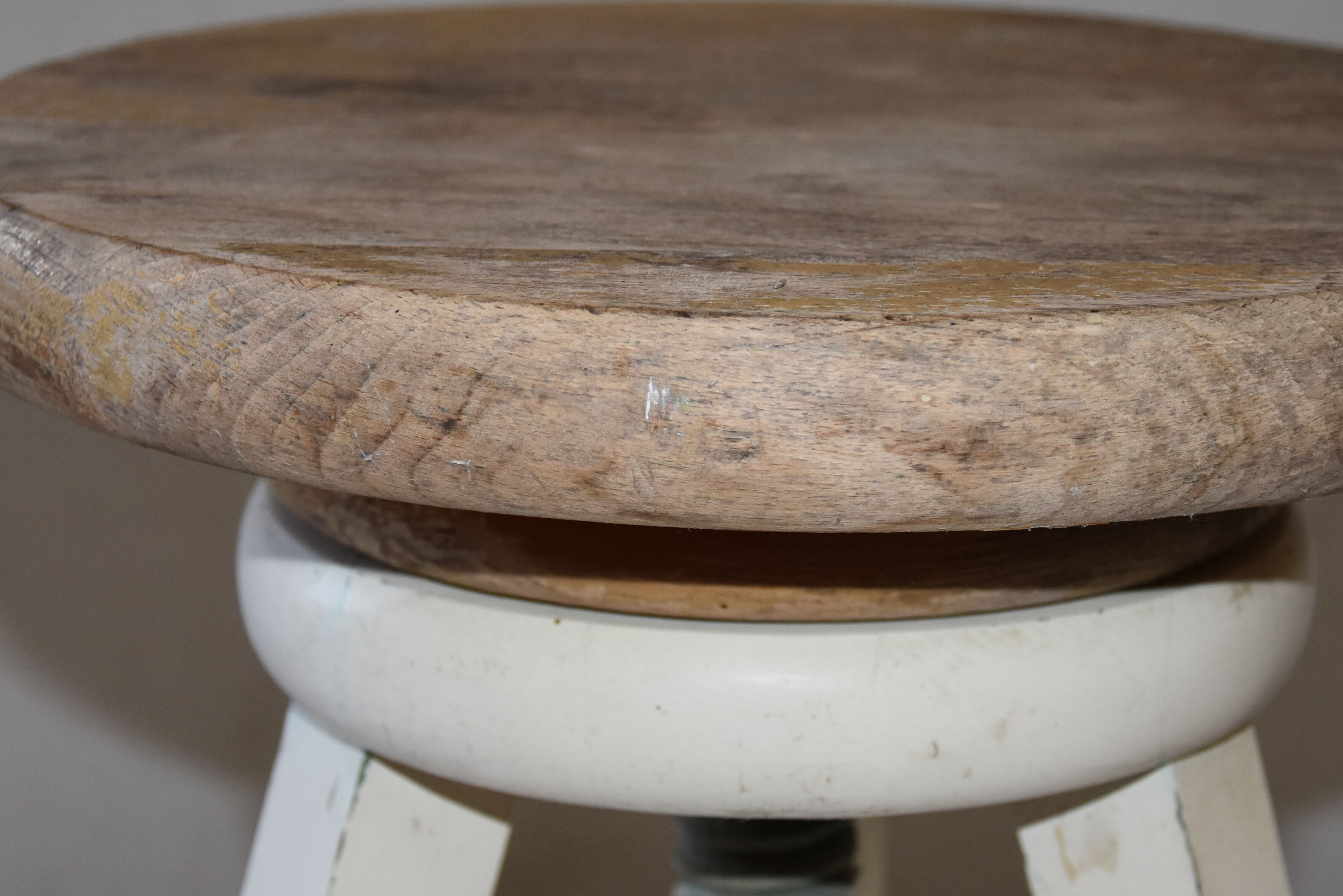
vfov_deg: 13.4
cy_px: 282
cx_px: 758
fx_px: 3805
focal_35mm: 102
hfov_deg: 20.0
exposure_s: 1/60
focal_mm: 40
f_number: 4.5
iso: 900
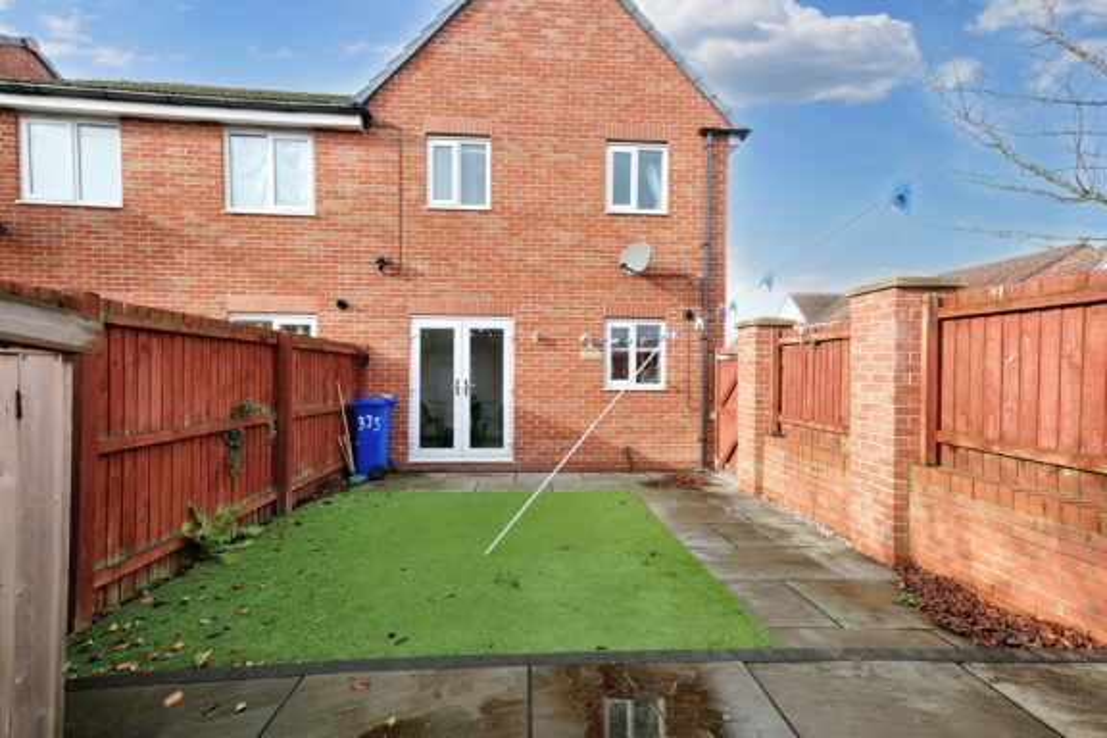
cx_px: 554
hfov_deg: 100.4
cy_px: 369
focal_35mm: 15
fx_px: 461
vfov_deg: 77.3
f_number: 5
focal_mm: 10
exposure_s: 1/200
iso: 200
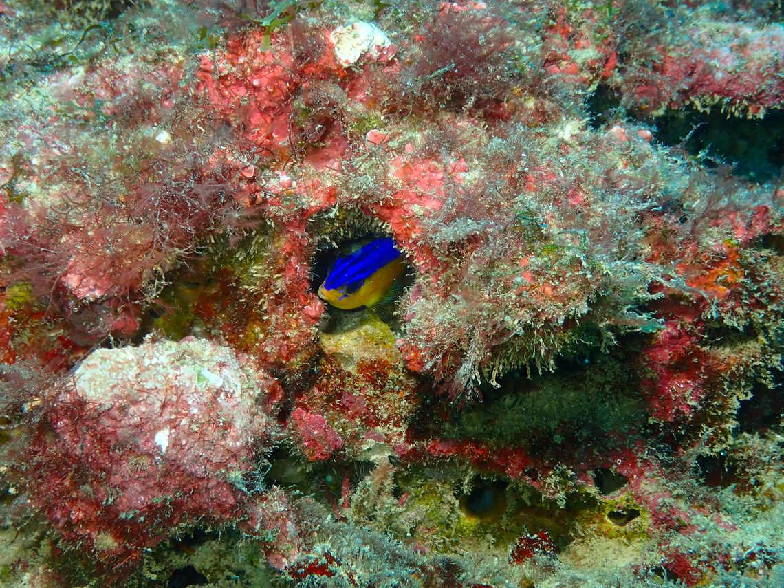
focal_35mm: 57
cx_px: 392
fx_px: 1291
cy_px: 294
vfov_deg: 25.7
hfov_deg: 33.8
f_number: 5
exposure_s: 1/100
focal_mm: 10.29
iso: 200
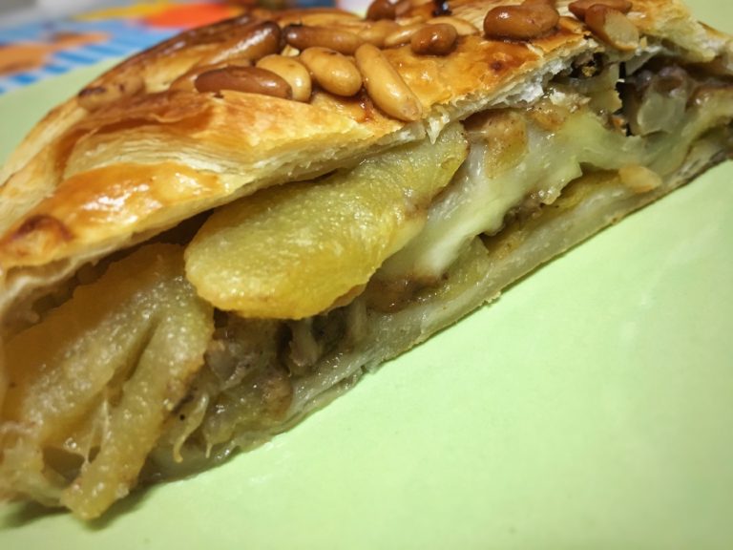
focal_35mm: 29
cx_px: 366
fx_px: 614
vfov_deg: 48.2
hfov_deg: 61.7
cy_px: 275
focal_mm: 4.15
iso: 200
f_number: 2.2
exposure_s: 1/33
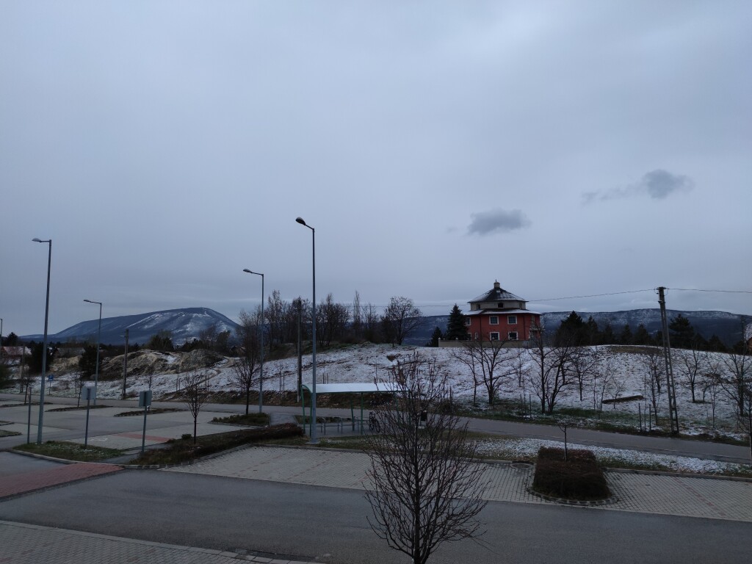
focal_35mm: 24
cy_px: 282
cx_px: 376
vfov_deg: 56.8
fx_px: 521
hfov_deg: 71.6
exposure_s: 1/100
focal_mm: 6.72
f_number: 1.69
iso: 313
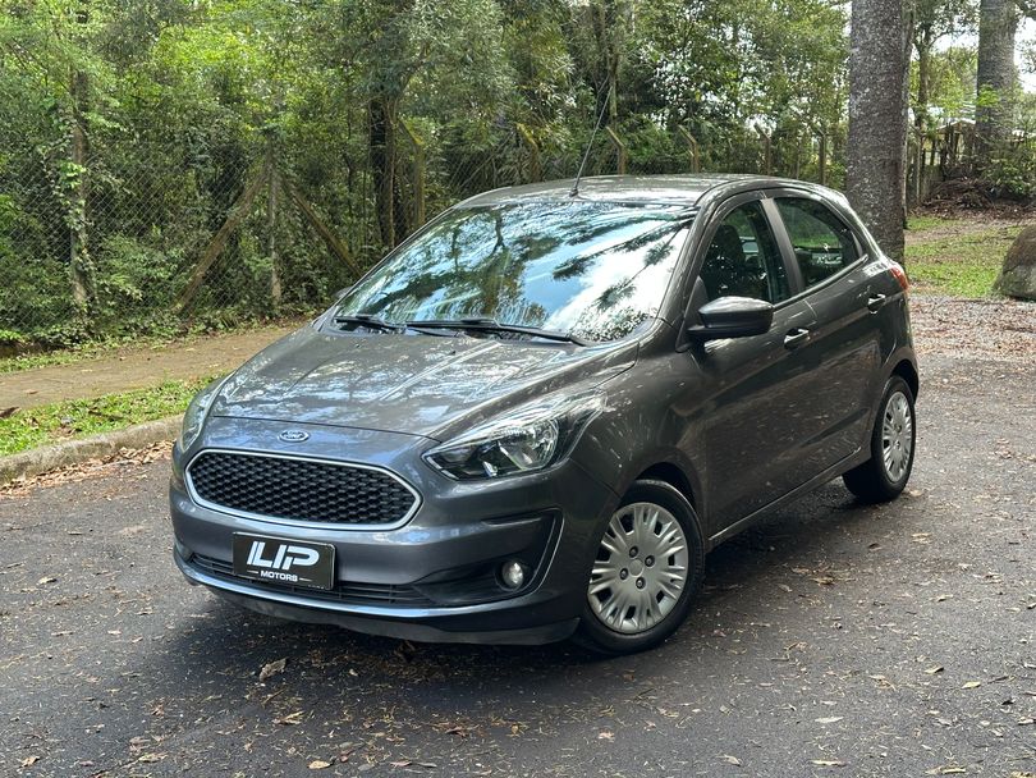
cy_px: 389
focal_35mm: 48
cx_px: 518
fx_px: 1437
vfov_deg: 30.3
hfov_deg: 39.6
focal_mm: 6.86
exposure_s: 1/121
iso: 50
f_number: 1.78
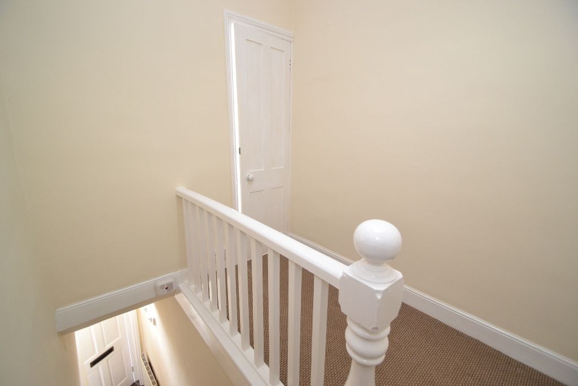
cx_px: 289
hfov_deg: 100.4
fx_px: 241
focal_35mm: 15
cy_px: 193
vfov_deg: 77.3
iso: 1100
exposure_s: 1/60
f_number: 3.5
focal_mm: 10
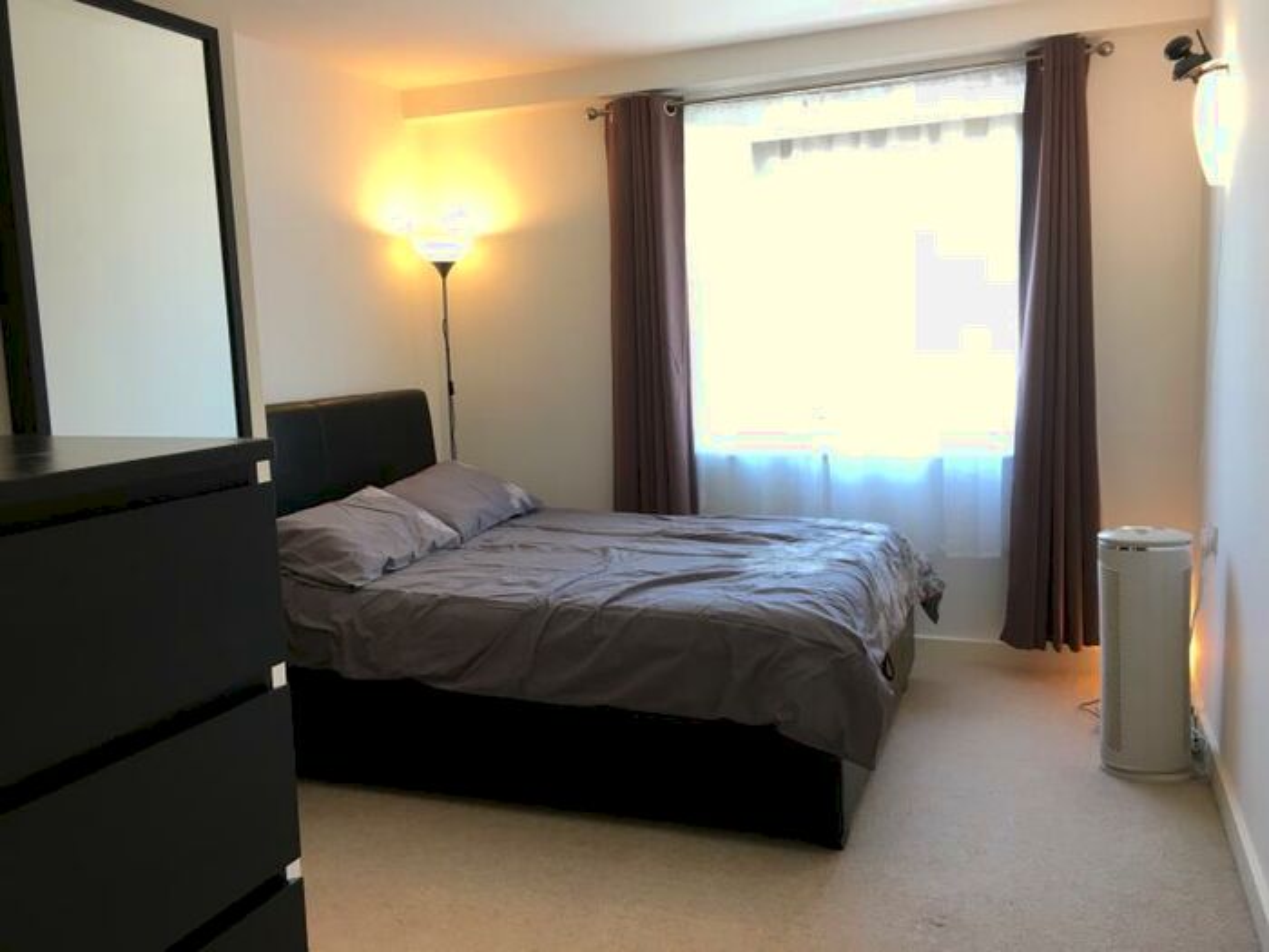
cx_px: 634
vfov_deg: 48.2
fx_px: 1063
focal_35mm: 29
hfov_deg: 61.7
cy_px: 476
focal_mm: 4.15
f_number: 2.2
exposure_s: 1/33
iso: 64
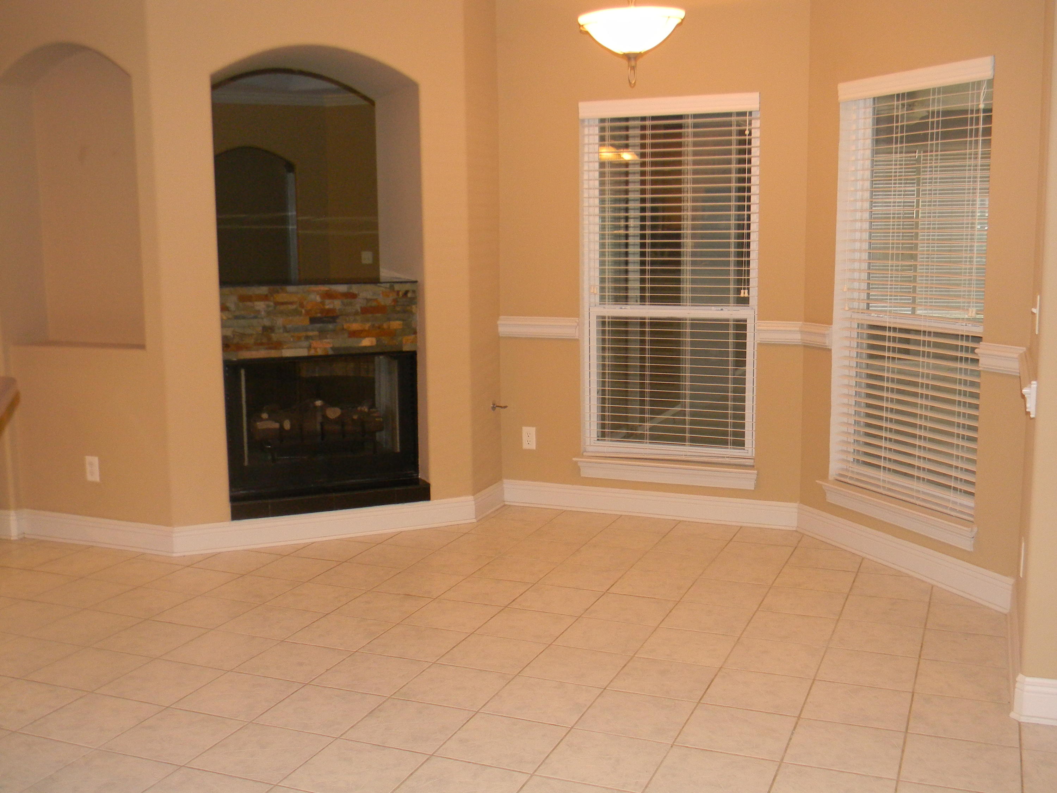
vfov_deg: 39.7
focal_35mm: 36
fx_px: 1099
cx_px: 528
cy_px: 396
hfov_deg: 51.4
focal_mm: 6.4
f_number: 3.7
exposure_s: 1/30
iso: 275
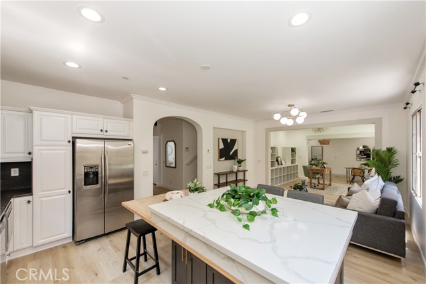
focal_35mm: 14
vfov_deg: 81.2
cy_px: 142
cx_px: 213
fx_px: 166
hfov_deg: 104.2
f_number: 5.6
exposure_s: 1/125
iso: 560
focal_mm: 14
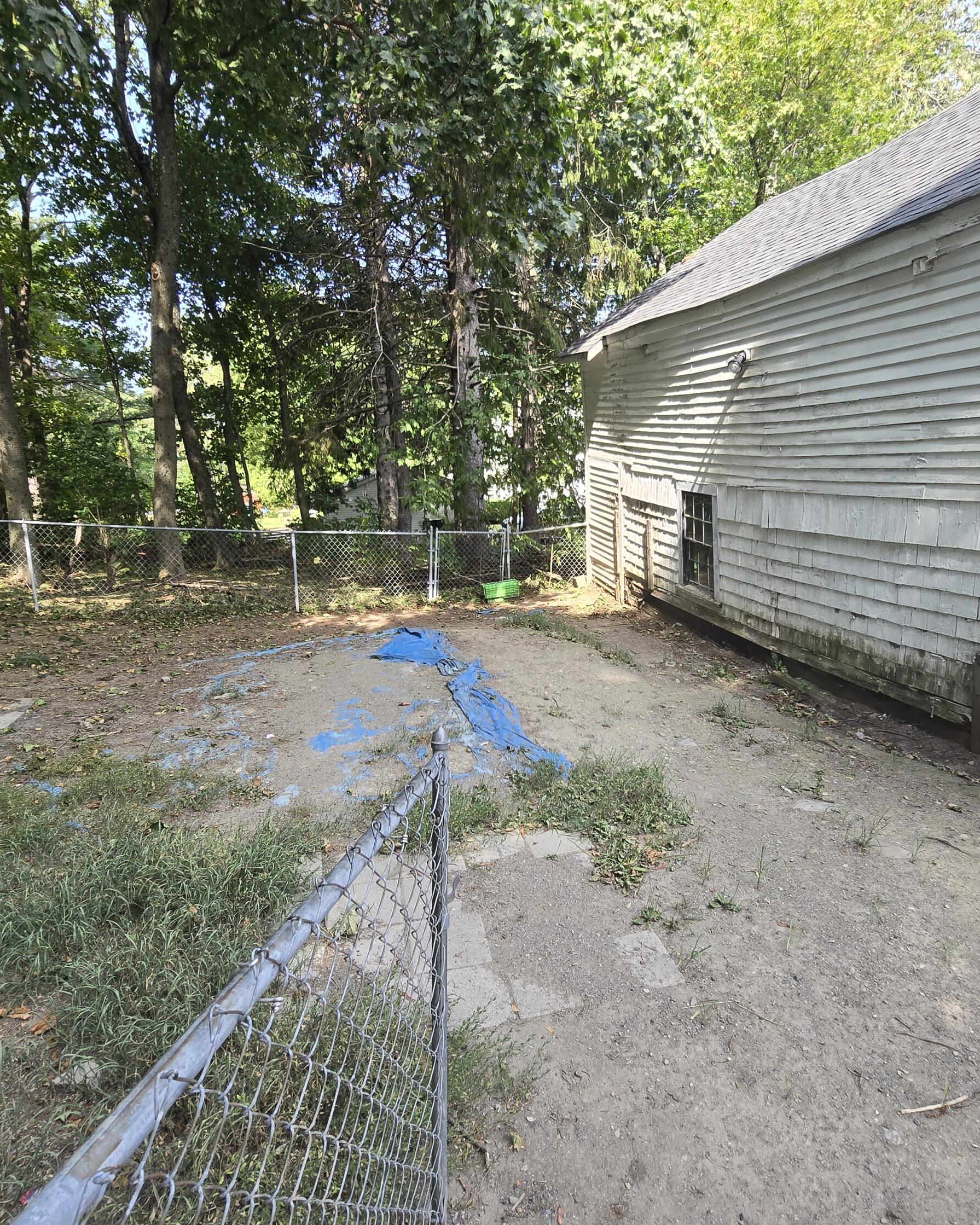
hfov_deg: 76.9
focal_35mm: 17
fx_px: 616
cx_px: 524
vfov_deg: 89.6
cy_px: 613
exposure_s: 1/170
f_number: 2.2
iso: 50
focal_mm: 2.2
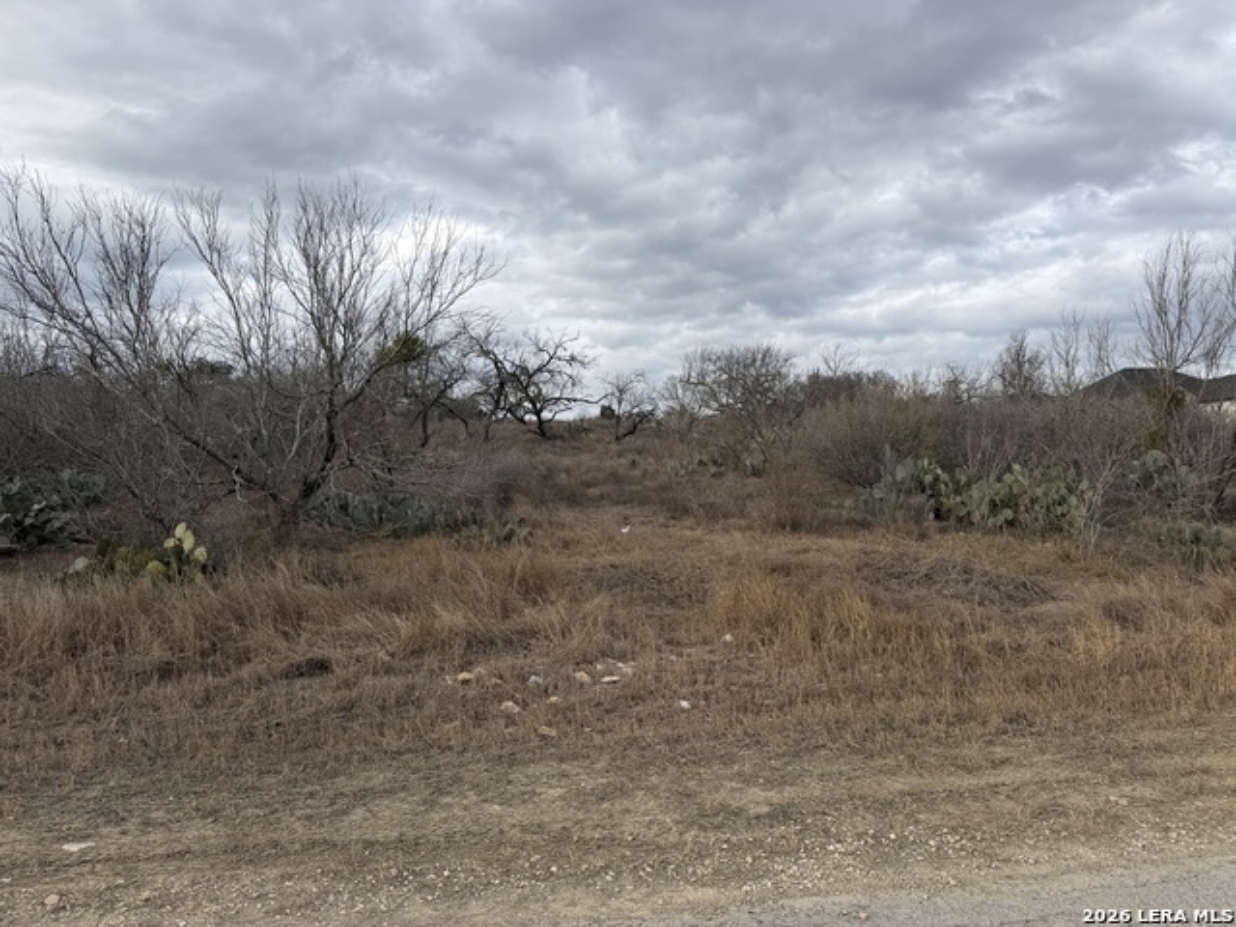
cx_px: 618
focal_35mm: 24
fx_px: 857
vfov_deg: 56.8
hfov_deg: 71.6
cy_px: 464
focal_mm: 6.76
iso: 80
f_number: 1.78
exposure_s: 1/1292
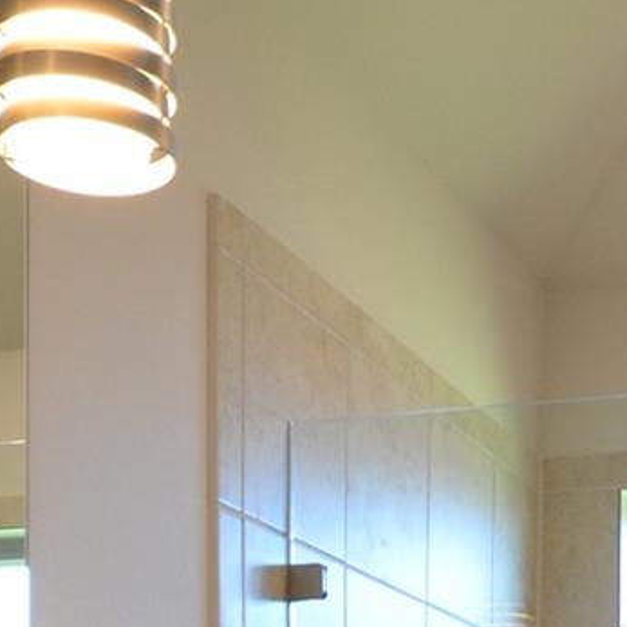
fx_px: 1691
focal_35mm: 82
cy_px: 936
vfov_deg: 18.6
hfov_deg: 20.5
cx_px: 594
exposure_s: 1/60
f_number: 4
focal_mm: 11
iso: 800
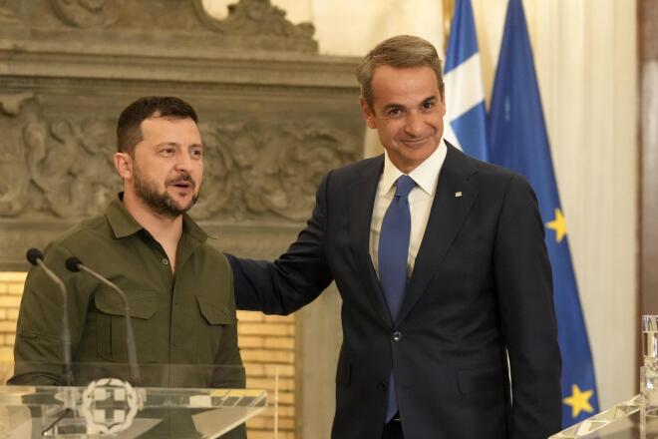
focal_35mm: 165
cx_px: 329
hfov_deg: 12.5
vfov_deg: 8.3
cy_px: 220
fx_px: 3016
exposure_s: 1/400
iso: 5000
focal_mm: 110
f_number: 3.2
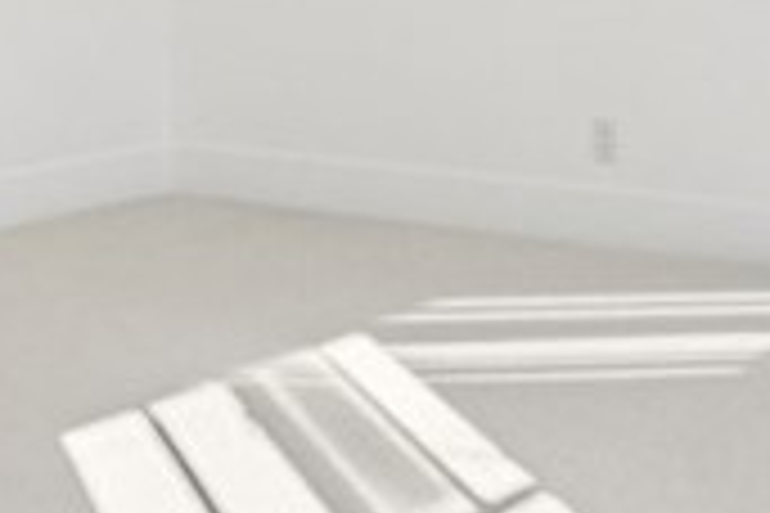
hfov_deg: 20.1
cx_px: -126
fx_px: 2053
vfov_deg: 13.7
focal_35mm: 96
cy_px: -148
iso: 400
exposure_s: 1/200
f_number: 8
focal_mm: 16
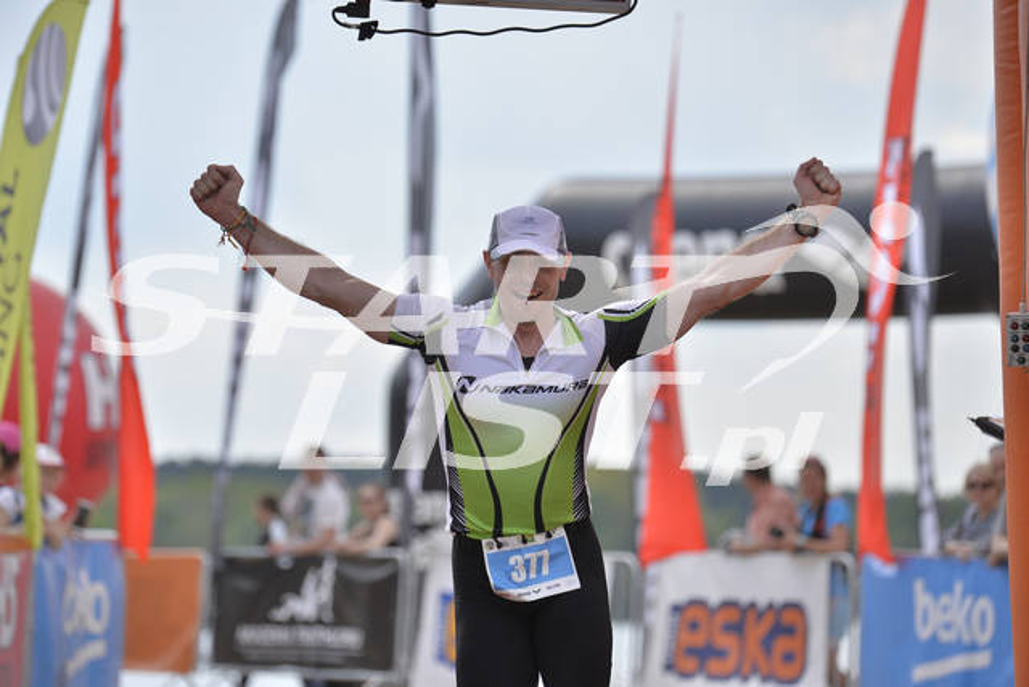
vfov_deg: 8.6
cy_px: 344
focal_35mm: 160
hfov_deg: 12.8
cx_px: 514
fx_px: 4574
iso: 200
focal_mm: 160
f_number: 4
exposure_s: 1/2500
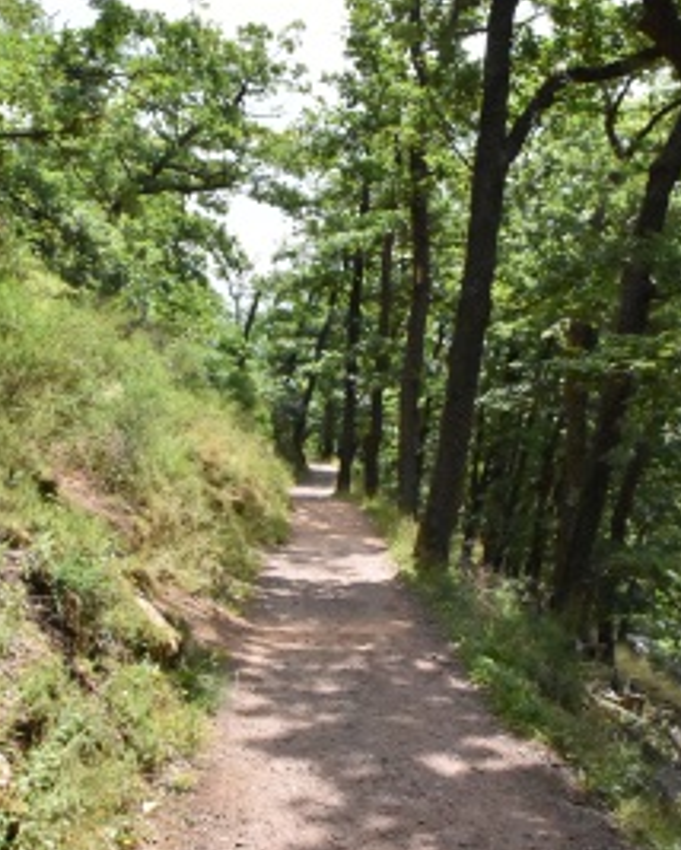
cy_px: 479
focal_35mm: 42
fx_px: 1057
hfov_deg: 35.7
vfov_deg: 43.7
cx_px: 310
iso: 10000
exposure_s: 1/8000
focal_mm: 18
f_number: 11
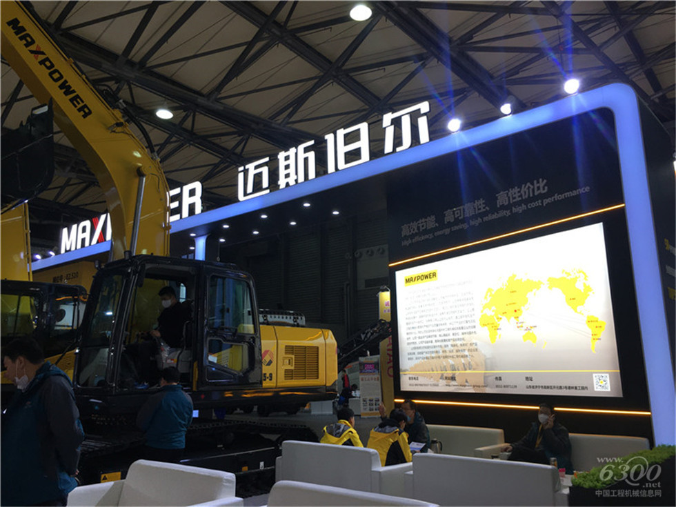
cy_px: 254
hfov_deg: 61.7
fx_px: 566
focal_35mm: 29
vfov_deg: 48.2
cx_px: 338
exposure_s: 1/100
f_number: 2.2
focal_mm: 4.15
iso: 40
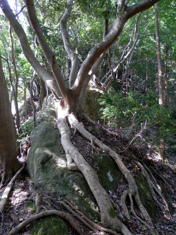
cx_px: 88
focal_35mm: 25
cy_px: 118
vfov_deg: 69.4
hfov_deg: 54.9
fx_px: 169
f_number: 3
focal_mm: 4.5
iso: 160
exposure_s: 1/30
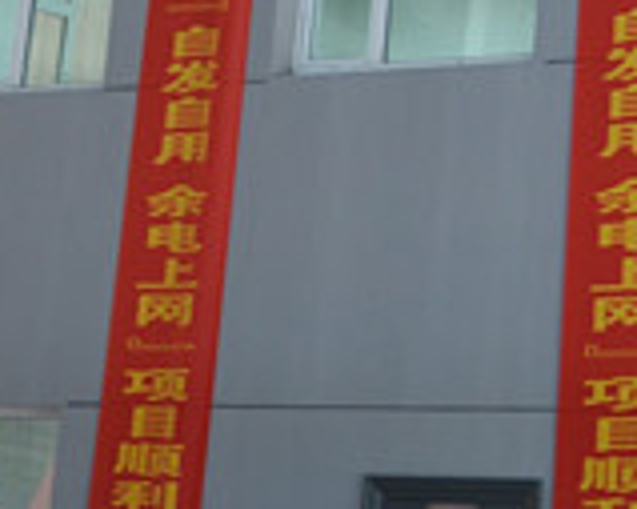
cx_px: 901
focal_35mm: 148
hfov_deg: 12.5
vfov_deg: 10.1
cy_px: -259
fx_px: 2795
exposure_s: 1/60
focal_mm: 21
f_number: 4
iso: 400
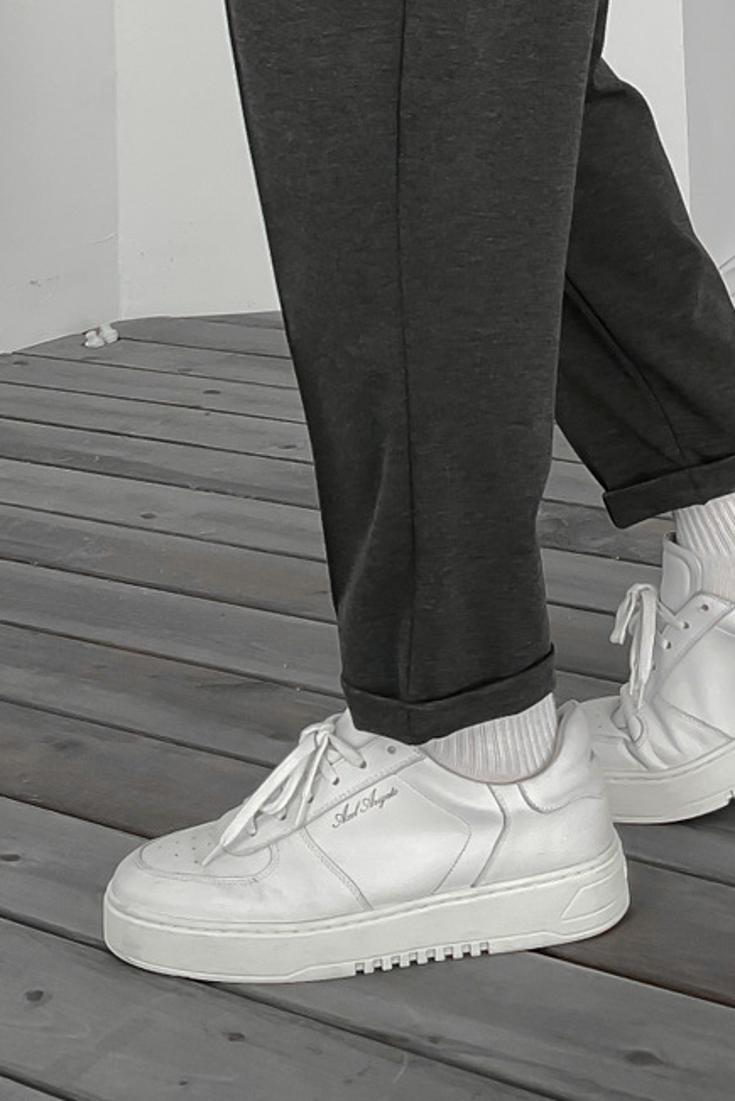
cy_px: -103
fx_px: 2265
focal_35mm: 74
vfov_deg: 25.4
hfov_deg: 18.4
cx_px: 419
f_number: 1.8
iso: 25
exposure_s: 1/120
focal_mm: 3
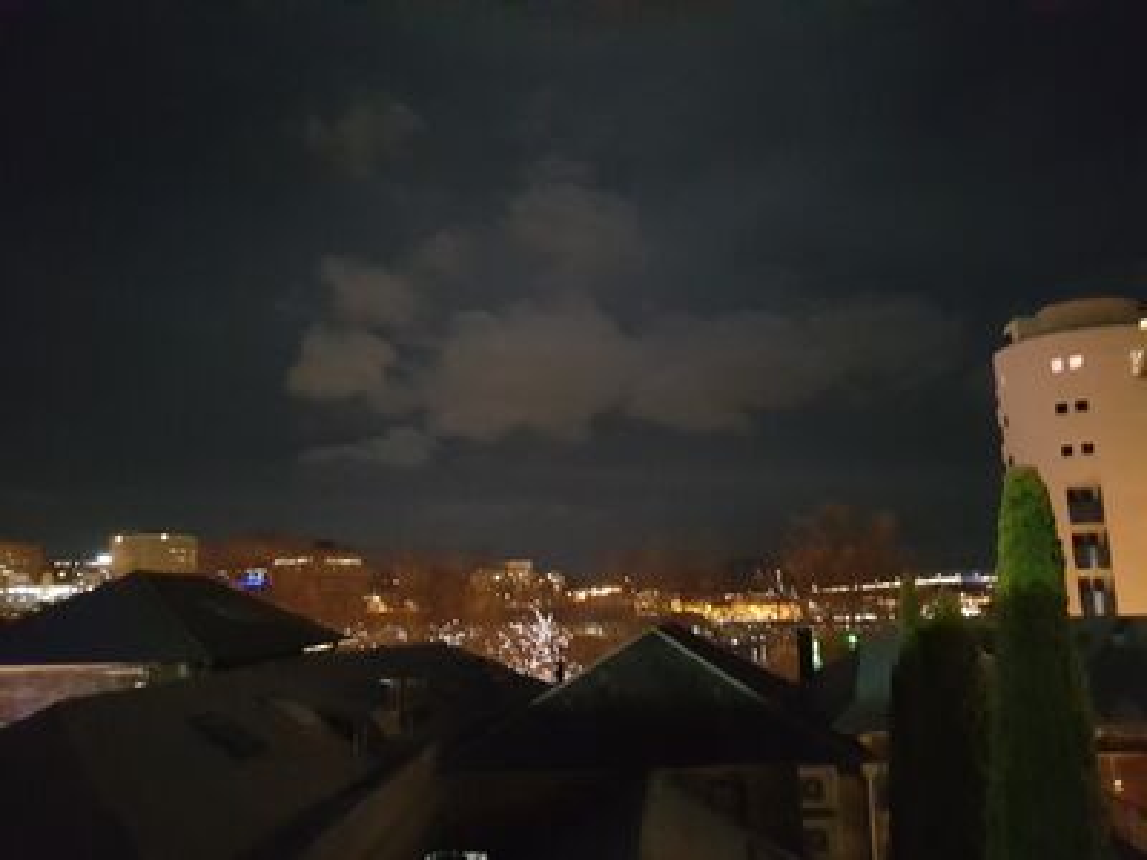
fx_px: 862
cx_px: 574
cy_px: 430
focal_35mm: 26
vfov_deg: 53.1
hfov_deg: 67.3
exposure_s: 1/4
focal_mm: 4.2
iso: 1250
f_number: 1.7
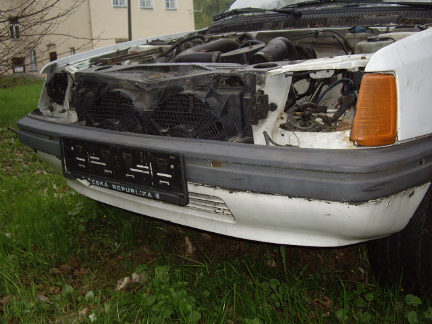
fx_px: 474
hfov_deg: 49.0
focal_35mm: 38
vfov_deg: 37.7
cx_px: 216
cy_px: 162
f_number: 2.8
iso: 200
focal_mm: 7.9
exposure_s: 1/40
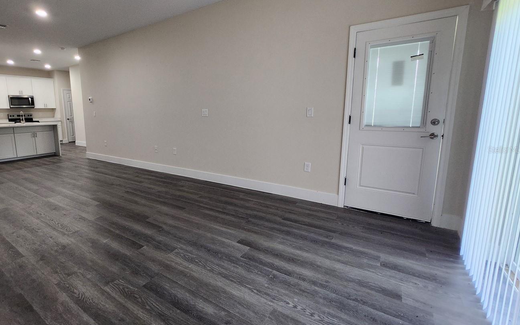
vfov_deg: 67.9
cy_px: 149
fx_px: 241
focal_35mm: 17
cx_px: 205
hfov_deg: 93.0
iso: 160
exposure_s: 1/60
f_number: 2.2
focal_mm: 1.74
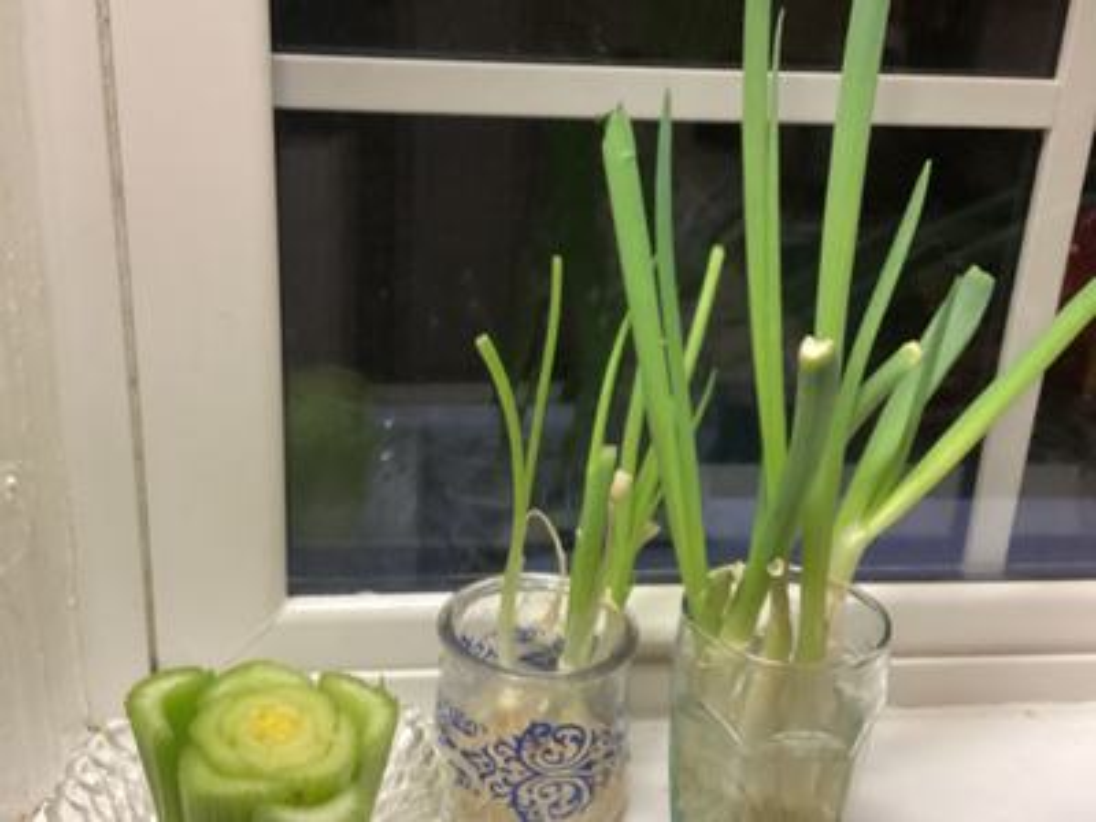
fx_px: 982
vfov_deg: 45.4
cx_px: 548
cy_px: 411
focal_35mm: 31
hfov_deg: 58.4
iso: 320
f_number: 2.4
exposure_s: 1/40
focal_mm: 3.3
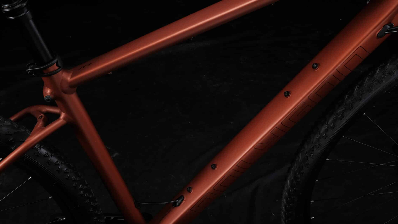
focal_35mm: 43
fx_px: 454
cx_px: 203
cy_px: 95
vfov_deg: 27.7
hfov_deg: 47.4
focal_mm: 24.3
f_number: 11
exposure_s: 1/100
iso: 200
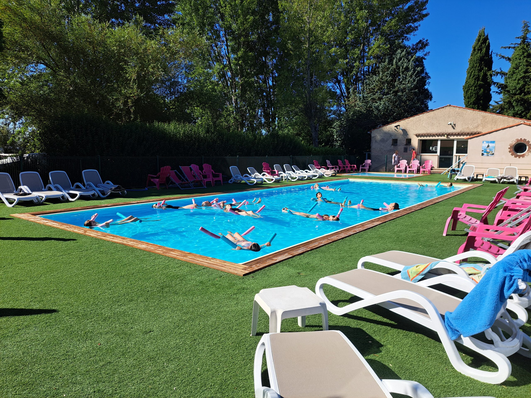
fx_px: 368
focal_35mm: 24
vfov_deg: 56.8
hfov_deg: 71.6
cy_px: 199
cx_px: 266
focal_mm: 5.23
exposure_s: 1/2132
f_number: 1.8
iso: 50
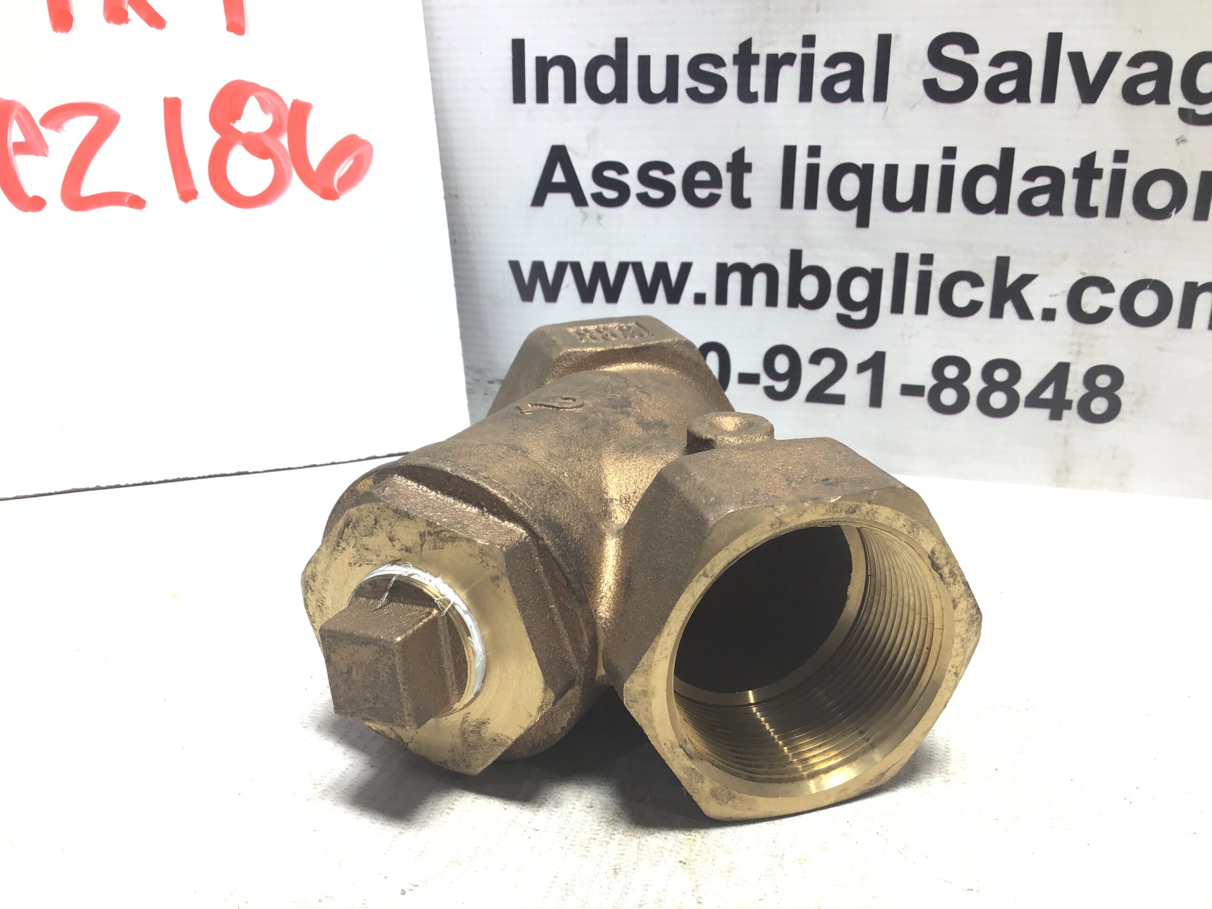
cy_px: 454
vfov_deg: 45.4
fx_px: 1085
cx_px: 606
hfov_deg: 58.4
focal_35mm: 31
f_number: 2.4
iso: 32
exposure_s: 1/60
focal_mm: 3.3
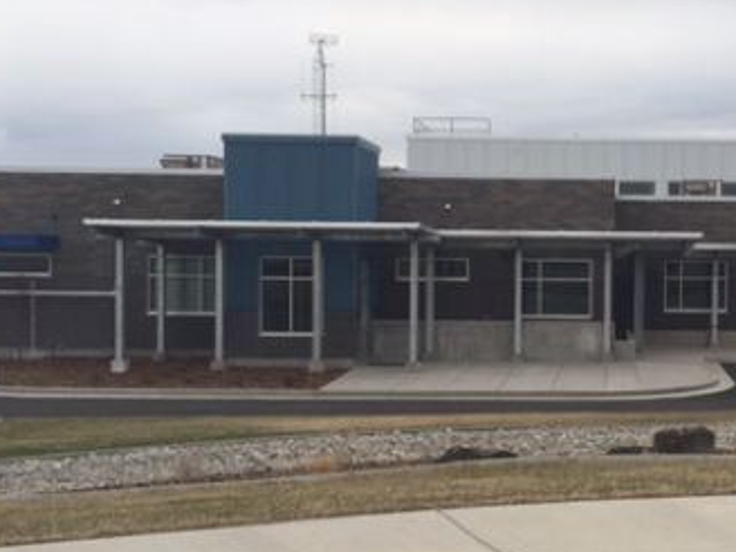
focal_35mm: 59
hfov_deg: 31.7
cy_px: 298
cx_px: 611
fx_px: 1254
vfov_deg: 24.8
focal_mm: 4.15
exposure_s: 1/1130
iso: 32
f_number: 2.2
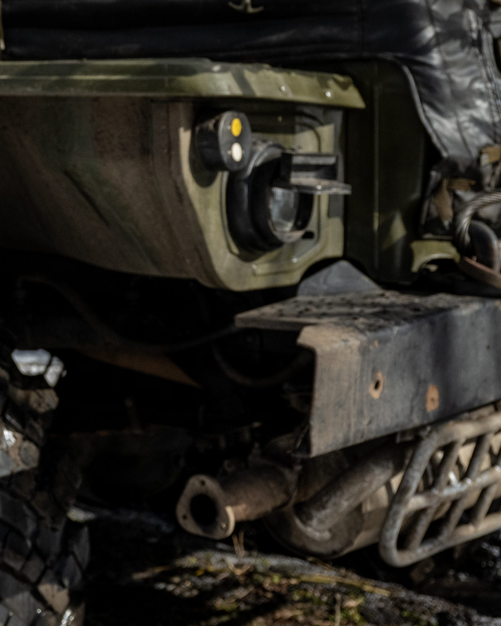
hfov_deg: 13.2
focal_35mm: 109
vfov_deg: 17.3
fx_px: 2020
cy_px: 54
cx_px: -306
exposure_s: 1/4000
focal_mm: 36
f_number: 4
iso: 500
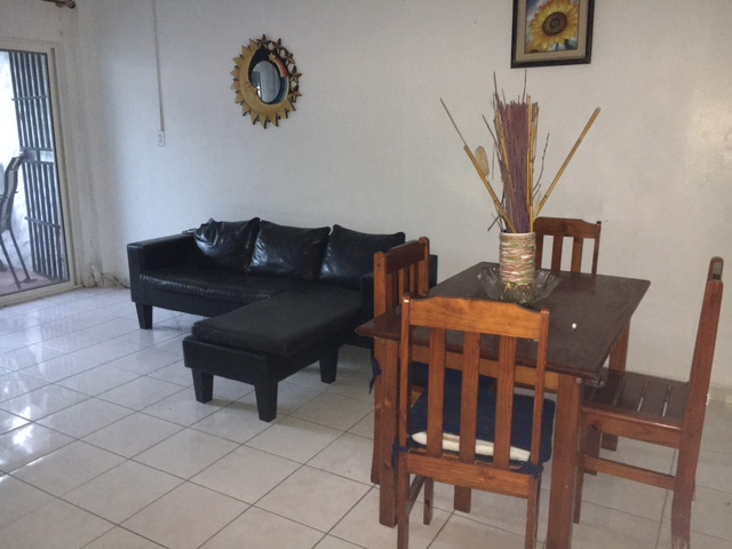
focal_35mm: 29
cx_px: 366
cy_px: 274
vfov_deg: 48.2
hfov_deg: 61.7
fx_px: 613
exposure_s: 1/17
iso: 250
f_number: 2.2
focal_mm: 4.15
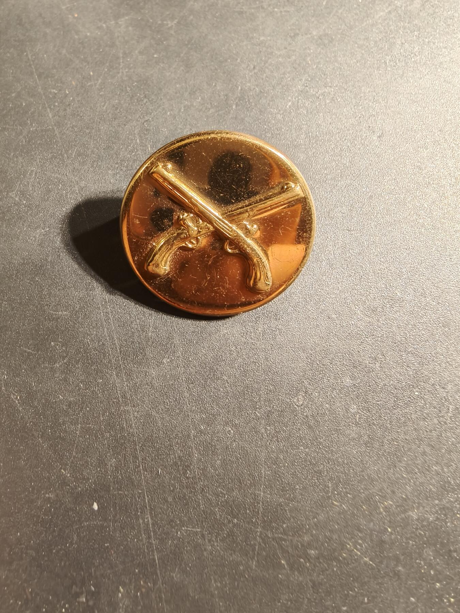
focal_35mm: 23
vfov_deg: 73.9
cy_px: 306
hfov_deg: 58.9
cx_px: 230
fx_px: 408
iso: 400
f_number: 2
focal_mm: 2.32
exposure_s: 1/50
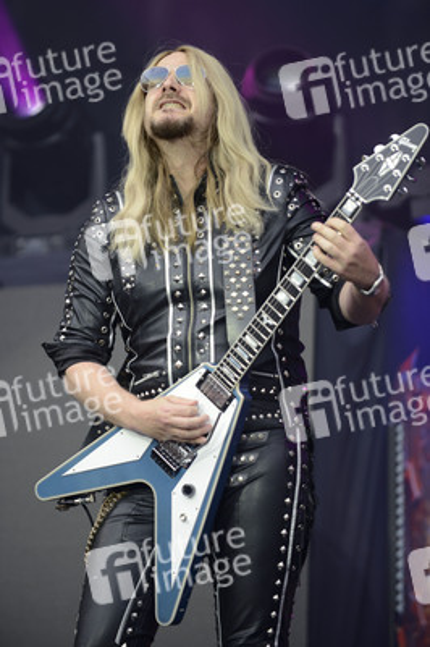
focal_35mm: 200
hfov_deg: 6.9
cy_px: 324
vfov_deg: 10.3
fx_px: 3589
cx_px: 215
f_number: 2.8
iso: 400
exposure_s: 1/640
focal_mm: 200
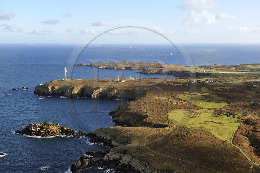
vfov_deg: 30.5
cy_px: 86
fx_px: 318
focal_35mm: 44
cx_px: 130
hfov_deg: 44.5
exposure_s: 1/1000
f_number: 4.5
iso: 400
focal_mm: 44
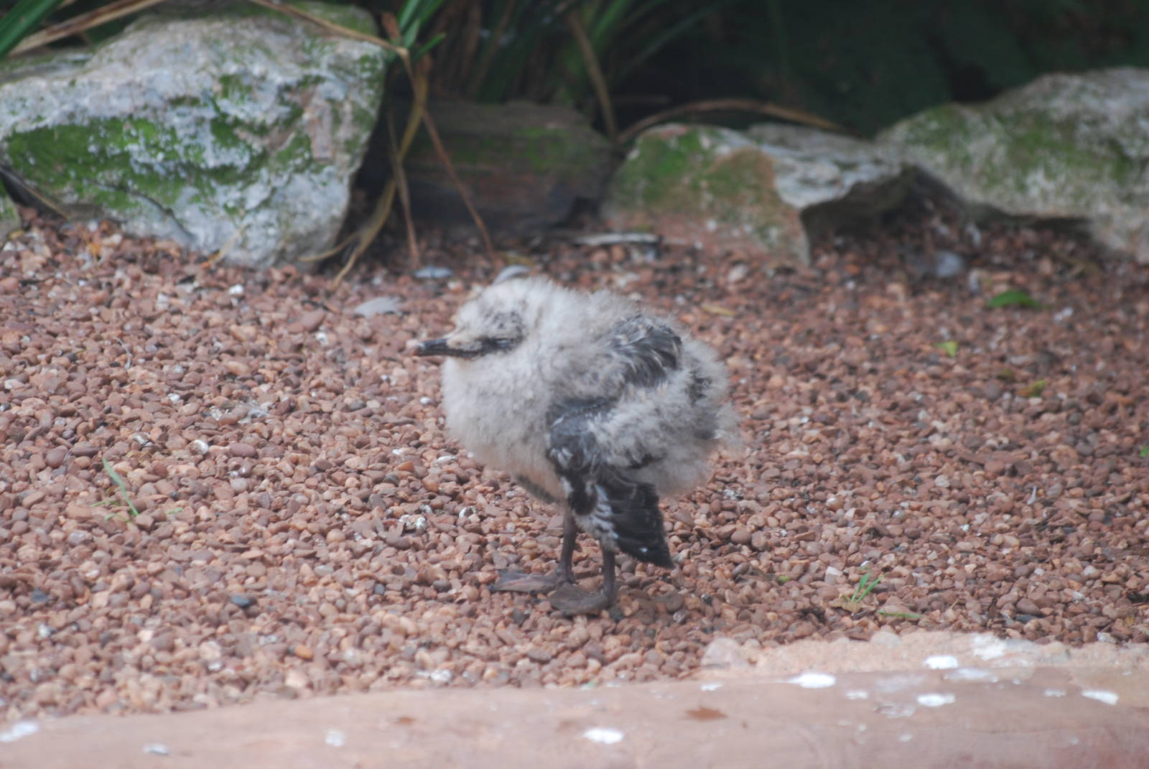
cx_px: 574
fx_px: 9347
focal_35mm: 292
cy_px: 384
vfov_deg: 4.7
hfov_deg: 7.0
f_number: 5
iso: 250
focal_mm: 195
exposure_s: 1/125
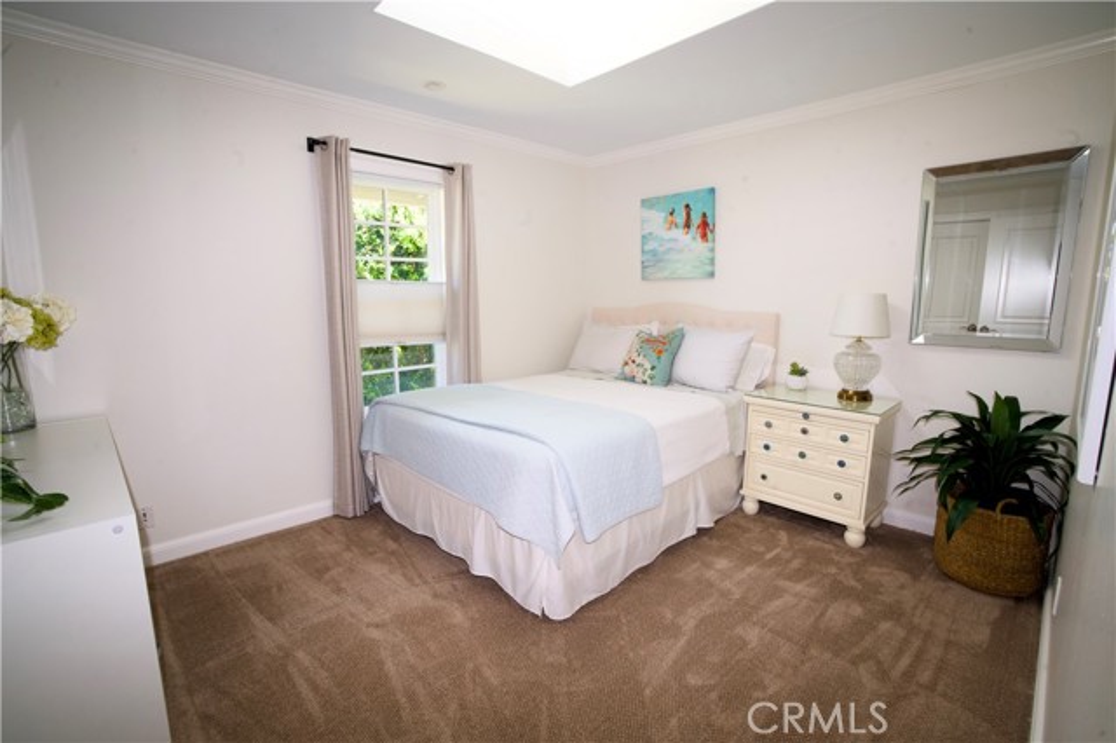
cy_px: 372
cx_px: 558
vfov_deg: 73.7
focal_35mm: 16
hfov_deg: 96.8
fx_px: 496
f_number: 13
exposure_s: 1/10
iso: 640
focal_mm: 16
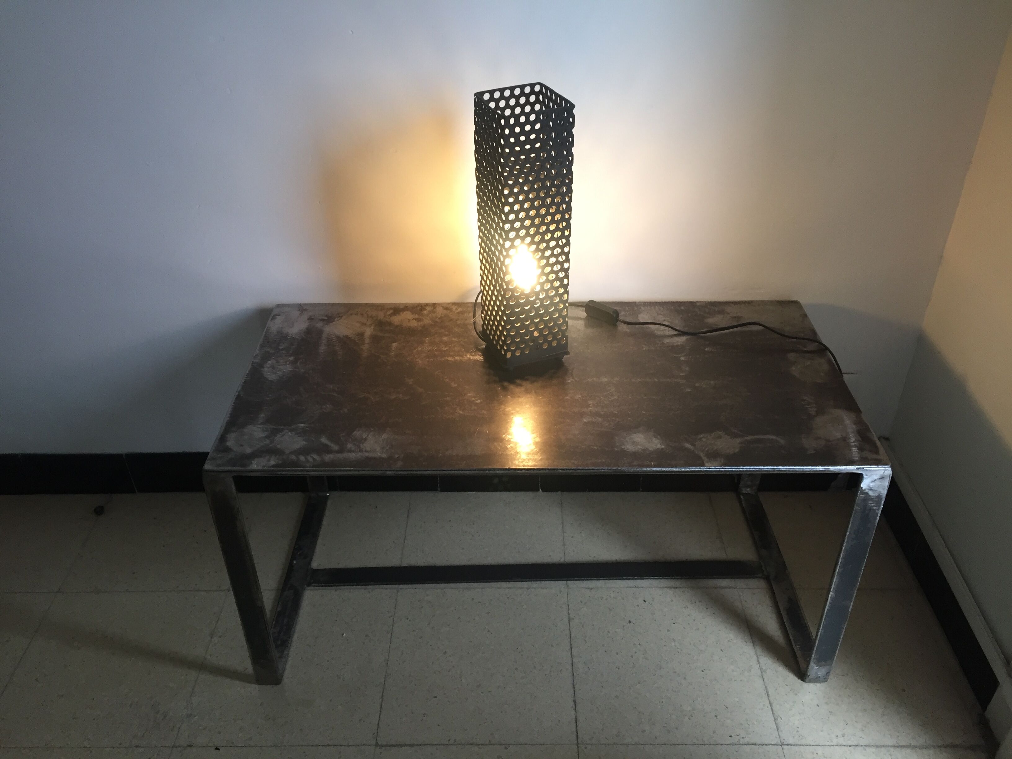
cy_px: 380
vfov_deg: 48.2
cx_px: 506
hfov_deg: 61.7
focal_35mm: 29
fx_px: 848
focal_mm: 4.15
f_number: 2.2
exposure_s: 1/33
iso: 125
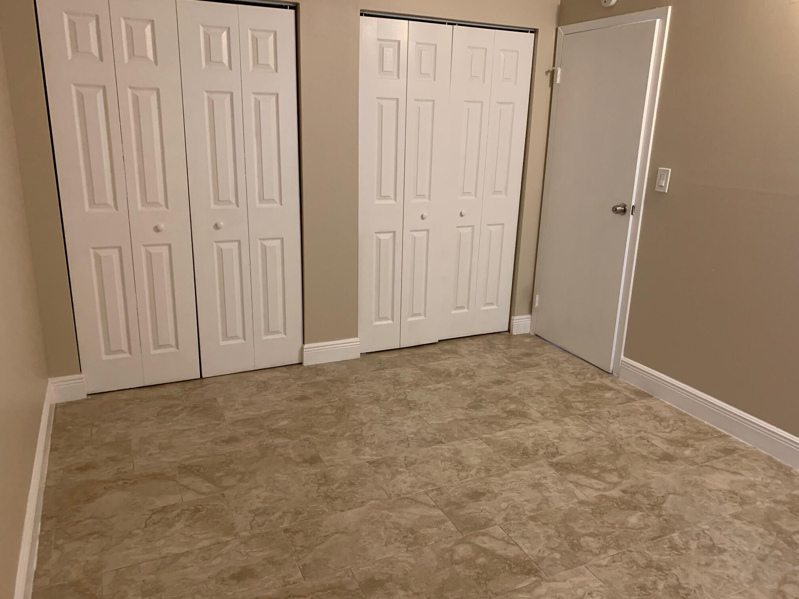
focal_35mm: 26
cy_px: 300
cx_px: 400
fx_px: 600
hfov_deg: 67.3
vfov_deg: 53.1
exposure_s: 1/40
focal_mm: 4.25
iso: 320
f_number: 1.8
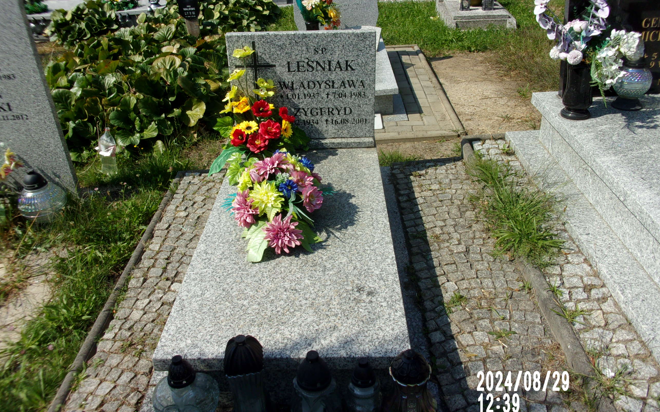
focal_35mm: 30
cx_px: 333
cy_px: 198
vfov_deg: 41.8
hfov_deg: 62.9
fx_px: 540
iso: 80
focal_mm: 5.1
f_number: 10.8
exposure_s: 1/110
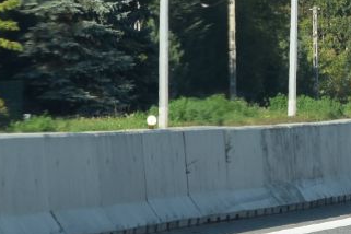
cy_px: -150
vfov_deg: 1.4
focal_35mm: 1004
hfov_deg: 2.0
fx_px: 9790
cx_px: 725
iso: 200
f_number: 9
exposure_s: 1/320
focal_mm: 105
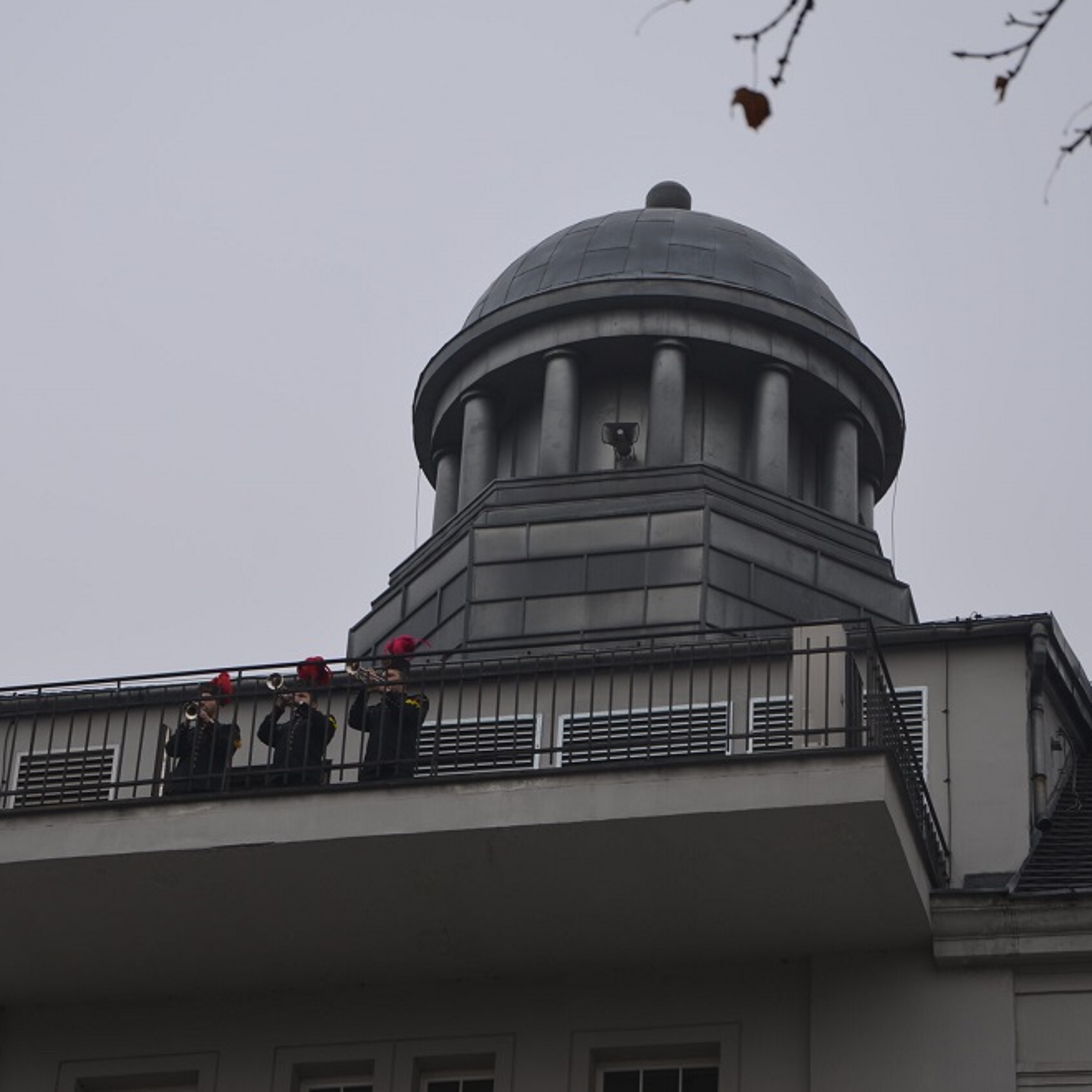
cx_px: 486
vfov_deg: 15.6
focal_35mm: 112
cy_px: 547
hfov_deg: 15.6
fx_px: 3997
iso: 100
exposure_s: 1/200
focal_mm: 58
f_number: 6.3
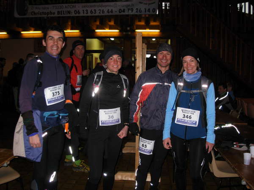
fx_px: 279
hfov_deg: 49.0
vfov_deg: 37.7
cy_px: 95
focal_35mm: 38
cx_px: 127
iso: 183
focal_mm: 6.3
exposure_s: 1/73.9
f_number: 2.9
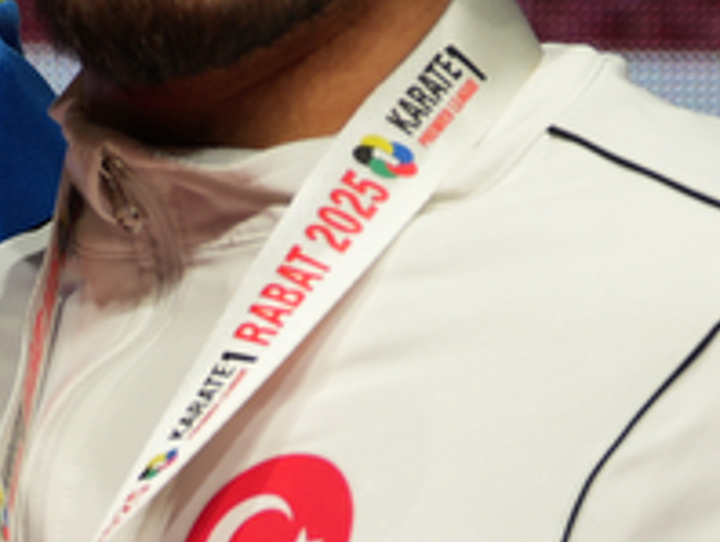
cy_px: 240
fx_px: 30883
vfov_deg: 1.0
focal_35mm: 1483
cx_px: -1687
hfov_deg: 1.3
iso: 125
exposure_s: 1/250
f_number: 2.8
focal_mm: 191
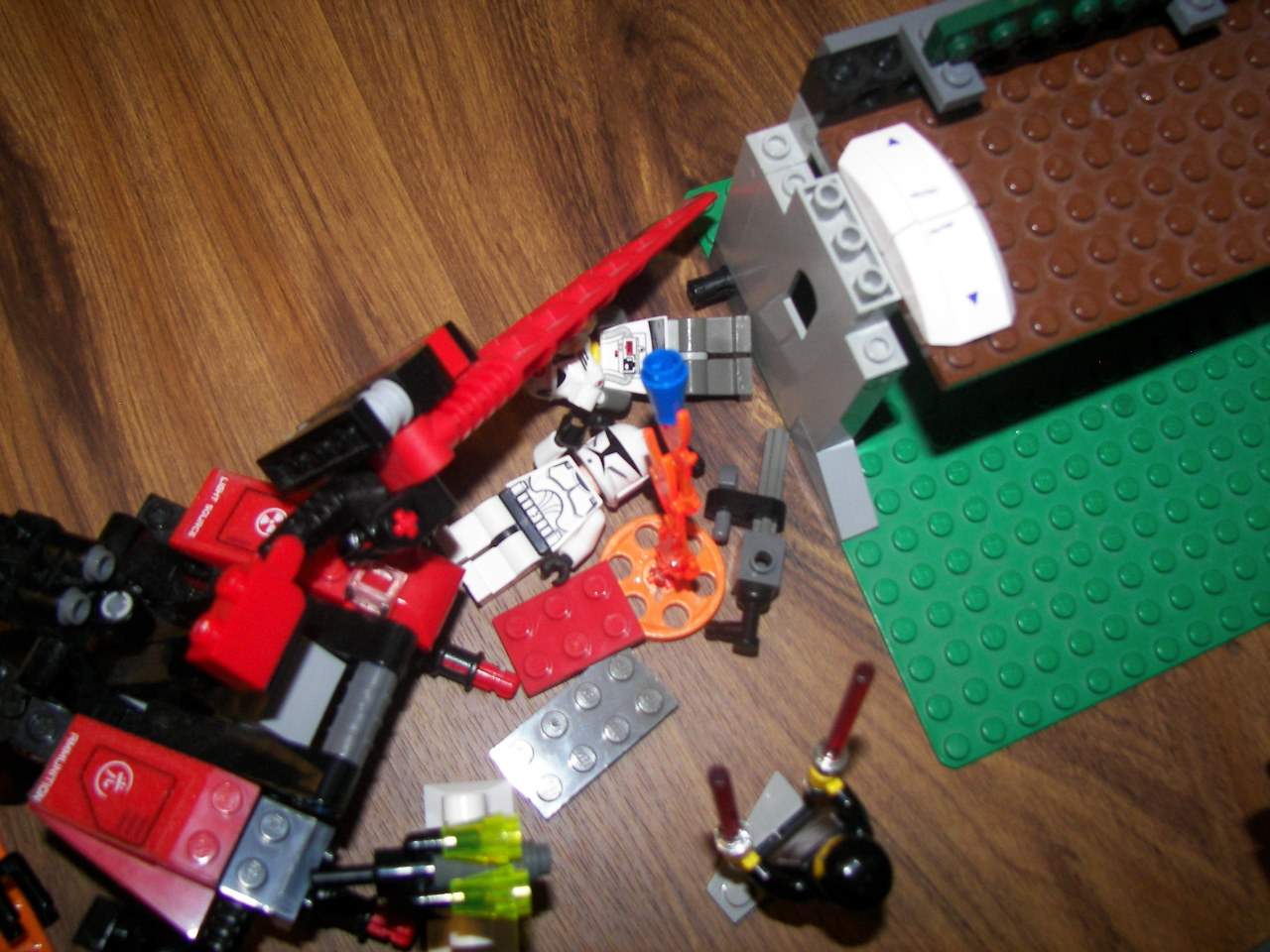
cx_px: 635
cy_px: 476
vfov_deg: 39.7
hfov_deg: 51.4
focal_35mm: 36
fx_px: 1321
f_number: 2.8
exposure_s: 1/30
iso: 100
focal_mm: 6
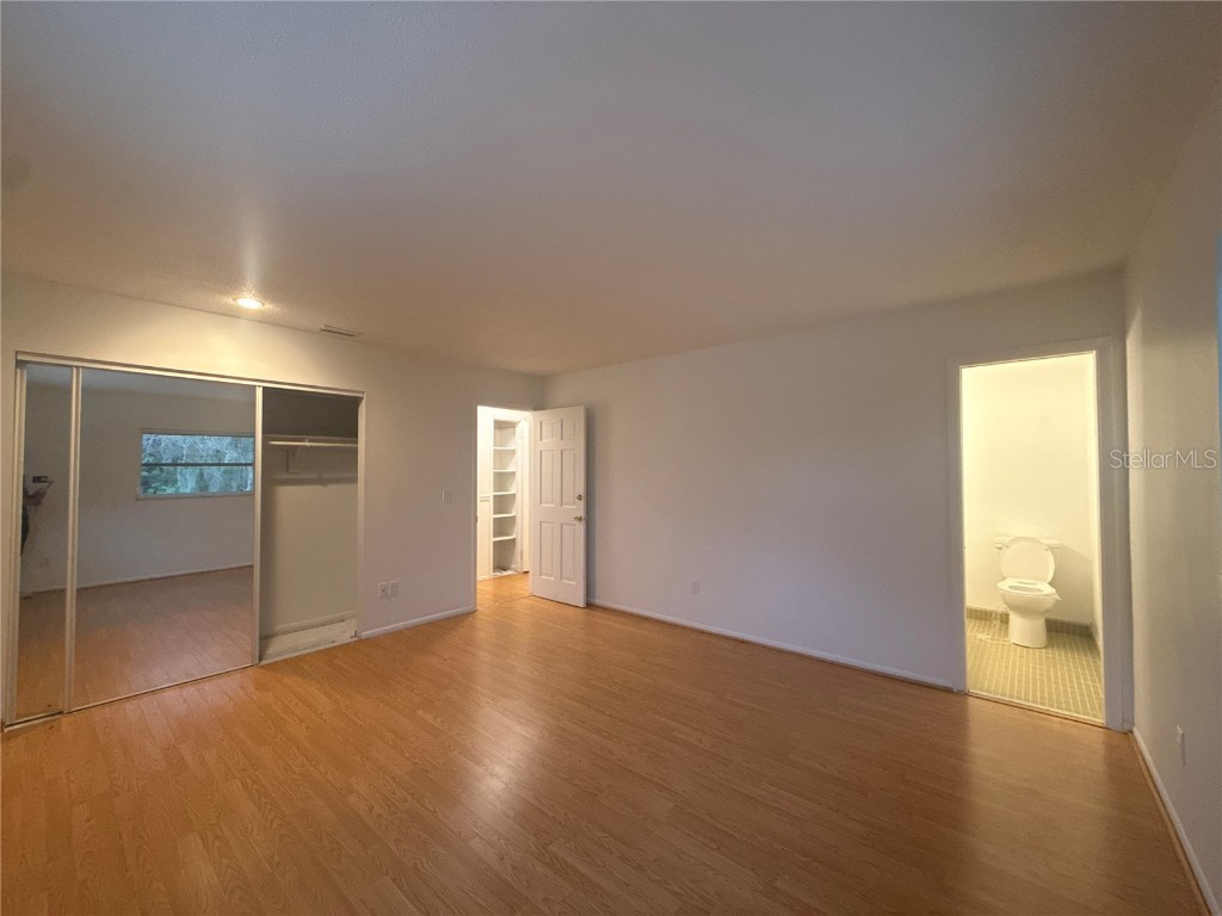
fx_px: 494
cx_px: 611
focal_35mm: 14
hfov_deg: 102.1
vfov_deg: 85.7
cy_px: 458
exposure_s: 1/60
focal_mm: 2.22
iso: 400
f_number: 2.2
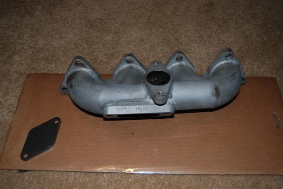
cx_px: 142
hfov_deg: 53.1
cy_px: 94
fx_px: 283
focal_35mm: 36
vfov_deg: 36.9
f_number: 4
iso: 200
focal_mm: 24
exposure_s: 1/60
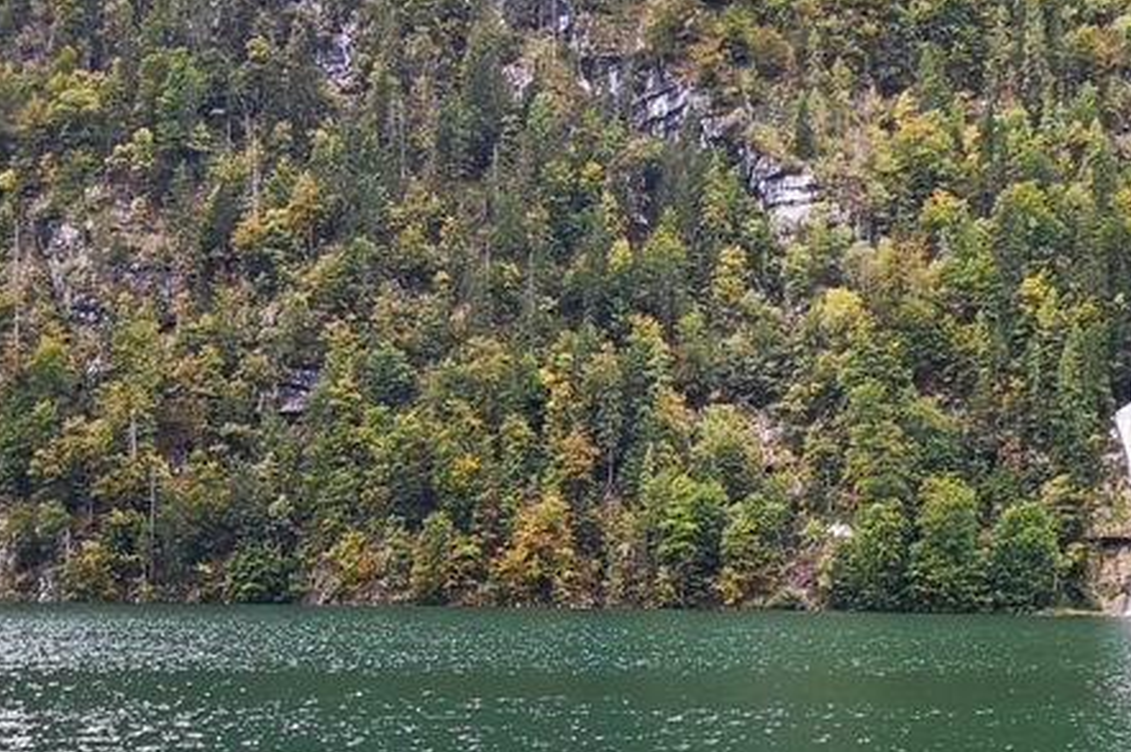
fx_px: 2543
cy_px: 345
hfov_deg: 25.0
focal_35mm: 81
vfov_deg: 16.8
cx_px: 727
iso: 50
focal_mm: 3.95
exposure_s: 1/148
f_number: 1.8
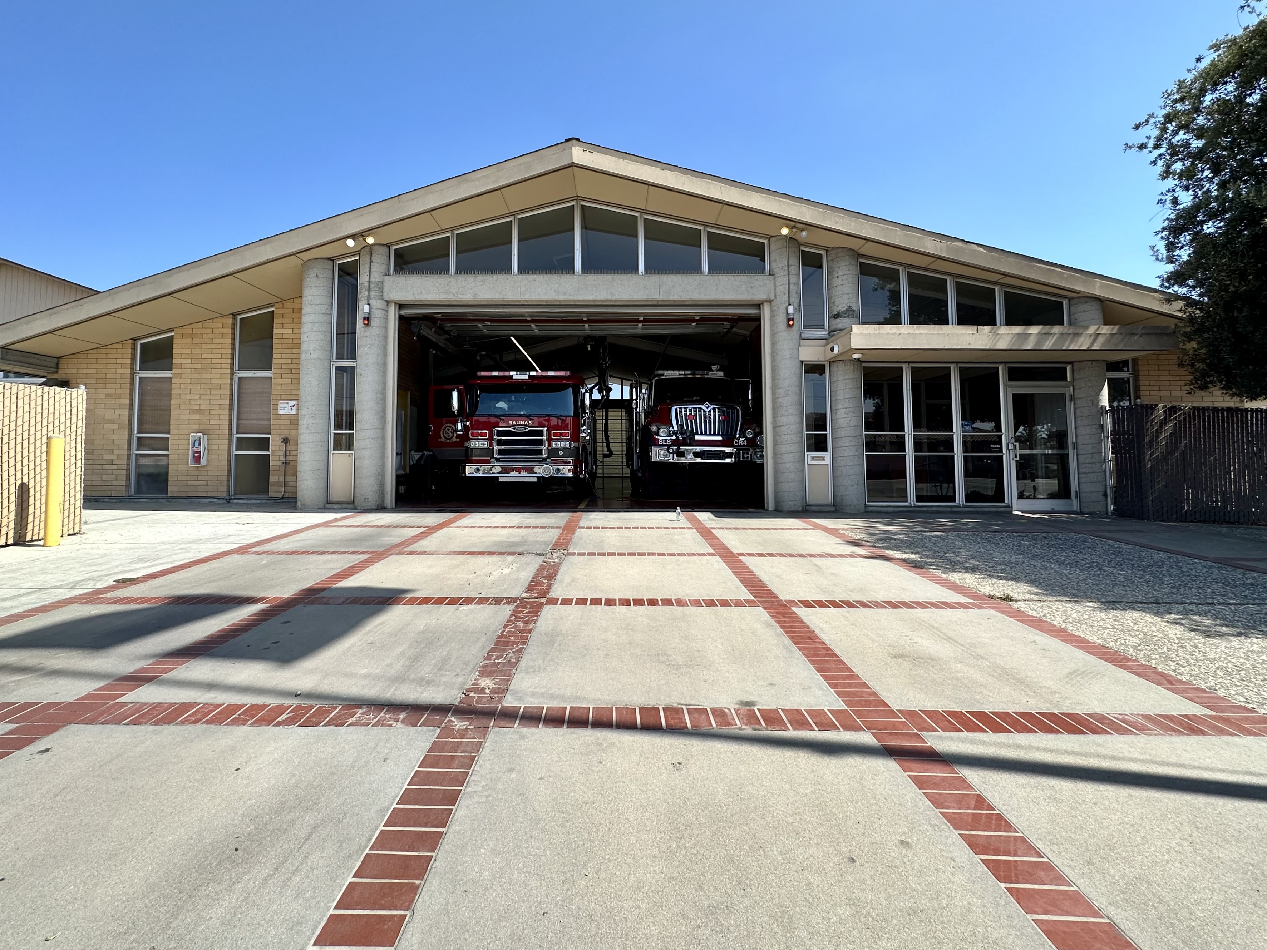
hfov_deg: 102.1
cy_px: 475
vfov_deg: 85.7
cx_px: 634
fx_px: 512
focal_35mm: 14
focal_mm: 2.22
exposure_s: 1/1289
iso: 40
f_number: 2.2
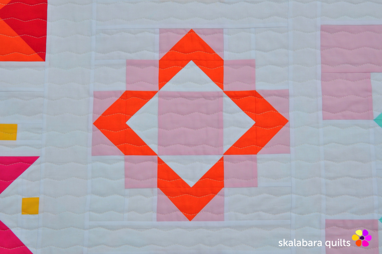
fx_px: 604
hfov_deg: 35.1
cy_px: 127
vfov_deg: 23.7
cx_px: 191
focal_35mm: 57
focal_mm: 38
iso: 200
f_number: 14
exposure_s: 1/200
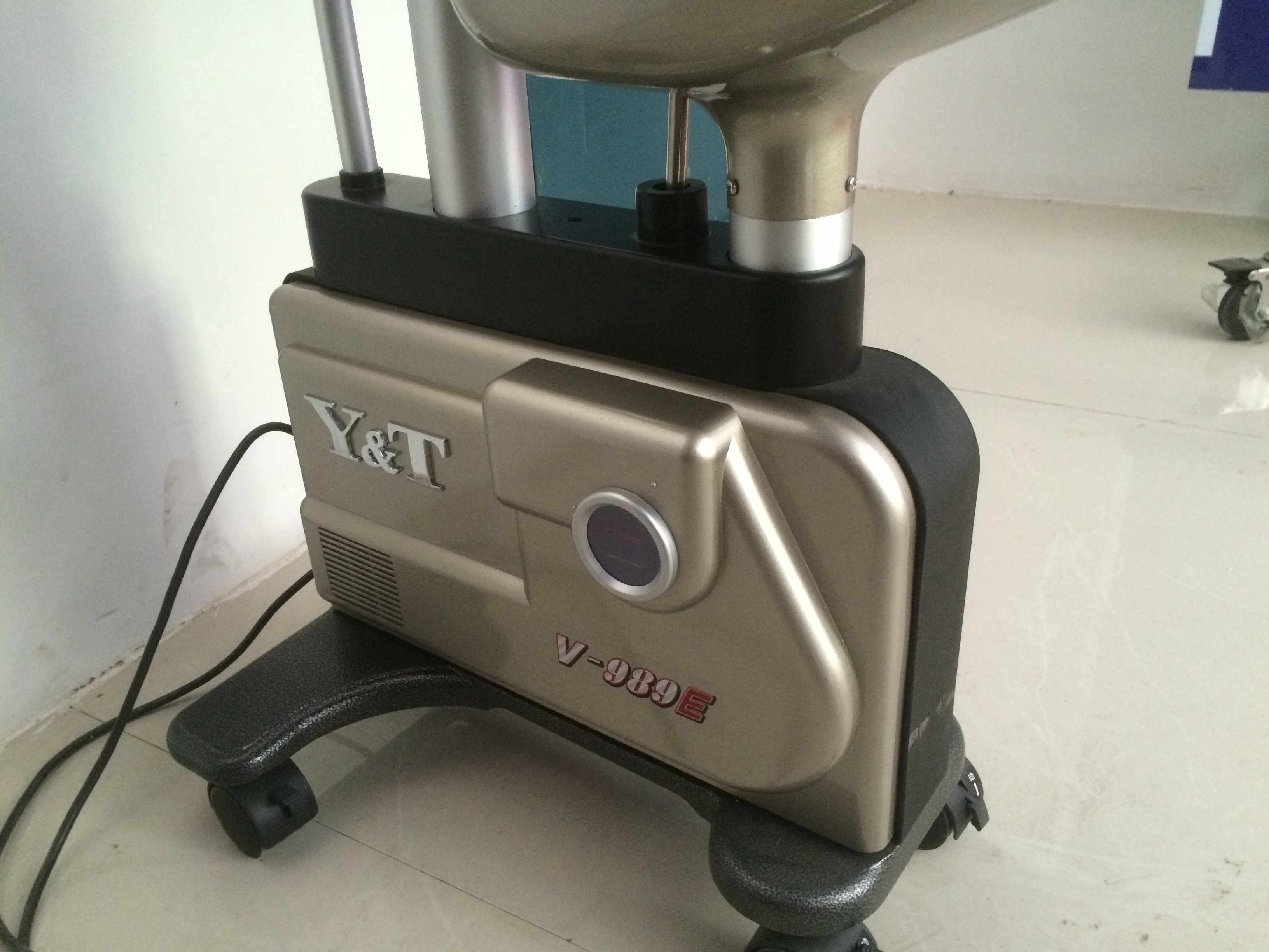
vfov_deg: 48.2
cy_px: 476
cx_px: 634
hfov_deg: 61.7
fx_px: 1063
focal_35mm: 29
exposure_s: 1/30
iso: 250
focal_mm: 4.15
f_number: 2.2
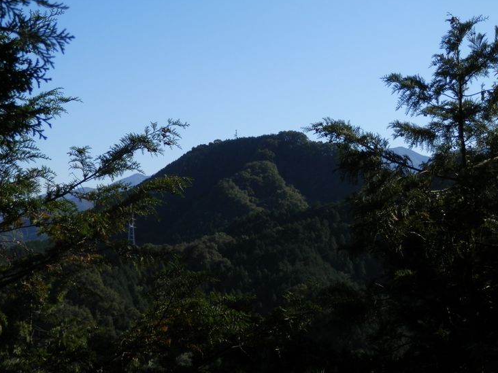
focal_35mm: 59
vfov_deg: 24.8
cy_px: 185
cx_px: 246
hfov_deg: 32.7
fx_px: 849
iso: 100
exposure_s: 1/125
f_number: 11.6
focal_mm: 9.8
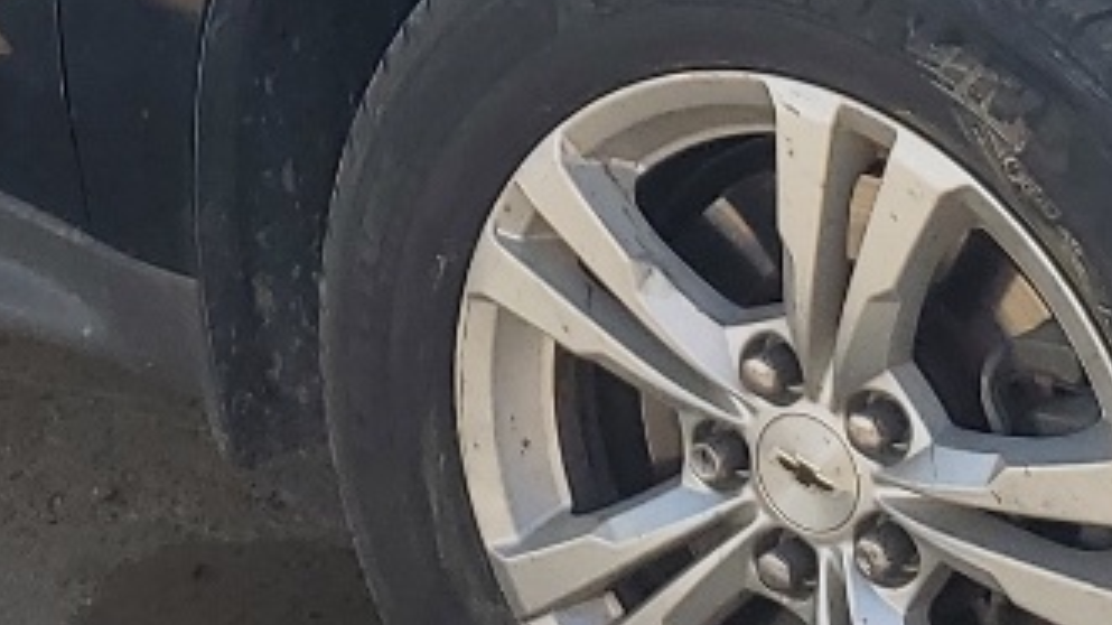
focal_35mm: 137
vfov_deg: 8.7
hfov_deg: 15.7
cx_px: 551
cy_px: -155
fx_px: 4039
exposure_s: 1/2500
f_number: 1.5
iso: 50
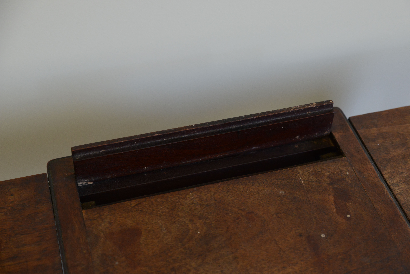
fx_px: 763
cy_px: 135
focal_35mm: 67
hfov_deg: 30.1
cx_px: 221
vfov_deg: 20.3
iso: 1600
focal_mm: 62
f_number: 5
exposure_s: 1/100
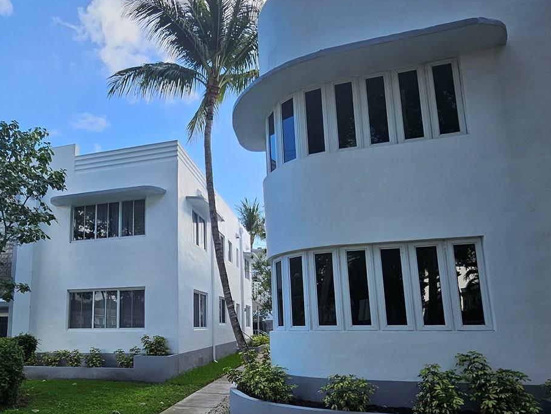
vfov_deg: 57.9
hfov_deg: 72.2
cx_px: 194
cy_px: 266
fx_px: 366
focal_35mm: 23
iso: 32
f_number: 2.2
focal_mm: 1.74
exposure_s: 1/621
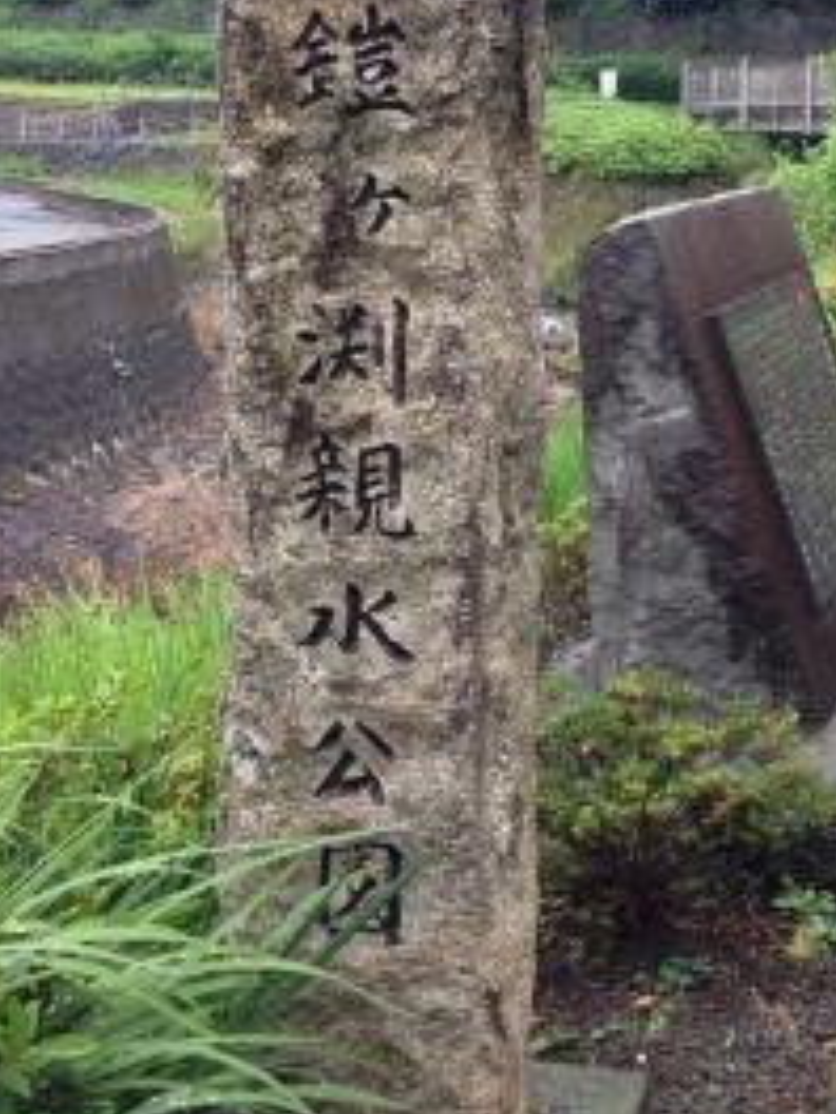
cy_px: 287
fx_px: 1803
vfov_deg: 33.7
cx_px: 625
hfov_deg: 25.8
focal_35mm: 56
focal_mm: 4.13
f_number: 2.4
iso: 80
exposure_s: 1/120
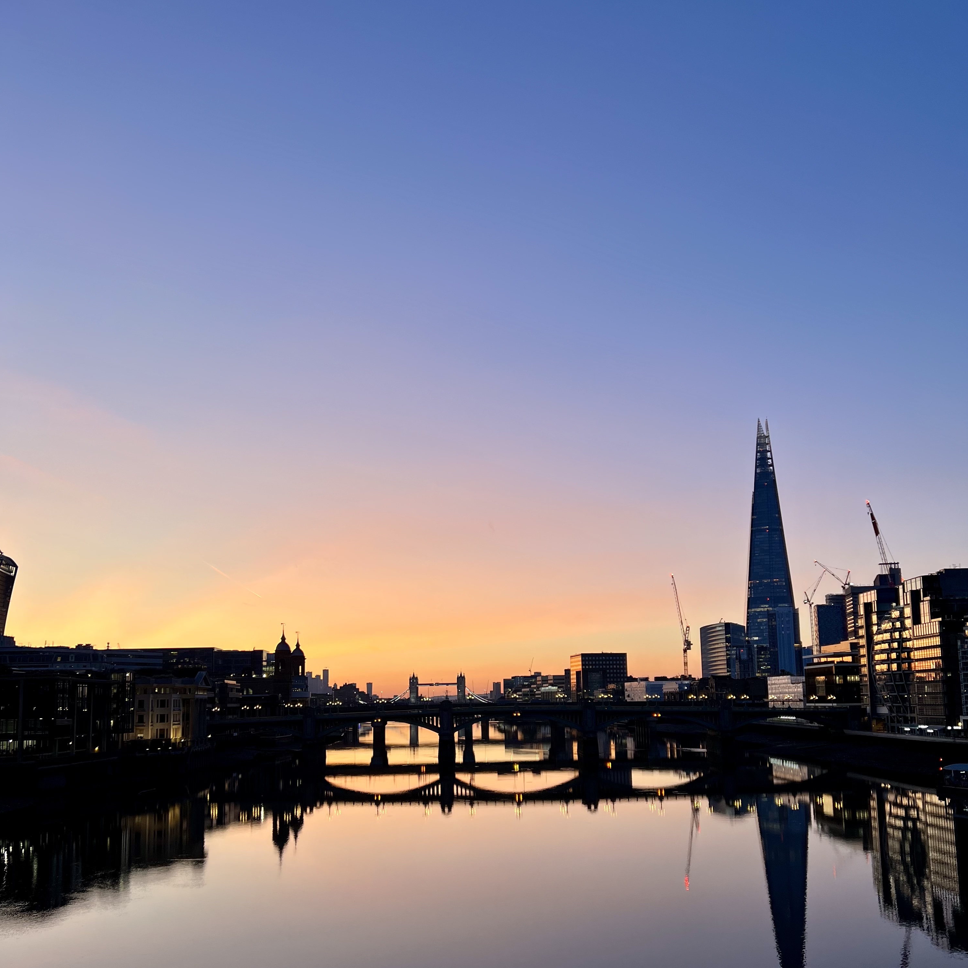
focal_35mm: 31
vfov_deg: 52.1
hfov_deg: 52.5
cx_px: 487
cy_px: 586
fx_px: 981
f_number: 1.5
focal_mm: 5.7
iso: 64
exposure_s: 1/121
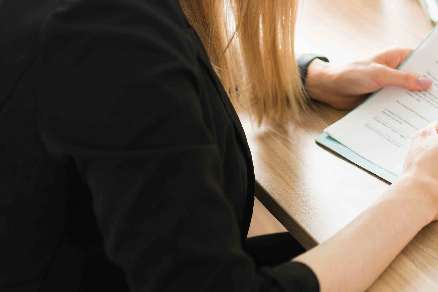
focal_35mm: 93
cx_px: 474
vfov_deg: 14.4
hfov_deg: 20.9
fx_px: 1132
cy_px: -29
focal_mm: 35
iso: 250
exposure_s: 1/160
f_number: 1.8
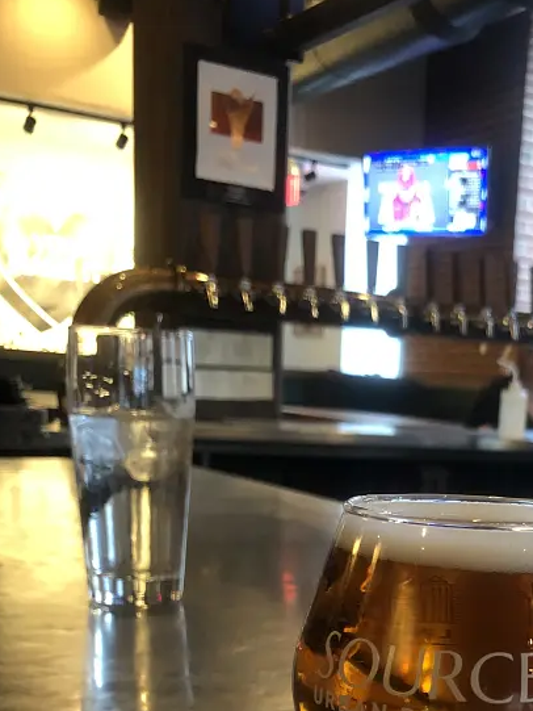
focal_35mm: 53
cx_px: 498
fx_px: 1088
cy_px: 664
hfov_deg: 26.4
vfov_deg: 33.9
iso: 100
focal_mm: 3.99
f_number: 1.8
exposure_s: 1/11
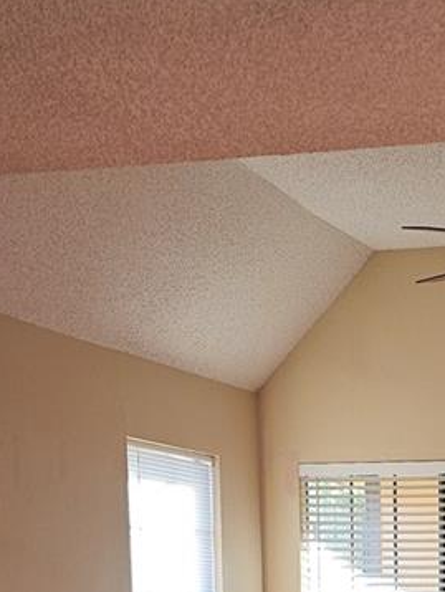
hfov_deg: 18.4
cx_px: 490
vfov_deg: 23.2
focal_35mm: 77
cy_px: 709
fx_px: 1318
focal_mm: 6.3
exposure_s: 1/60
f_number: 1.7
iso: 64
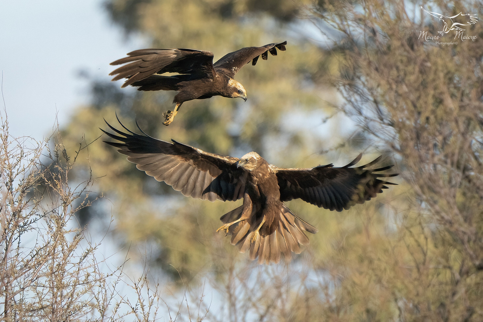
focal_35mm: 840
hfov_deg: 2.5
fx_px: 11269
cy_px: 161
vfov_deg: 1.6
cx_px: 242
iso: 2500
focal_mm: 840
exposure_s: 1/2500
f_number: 10
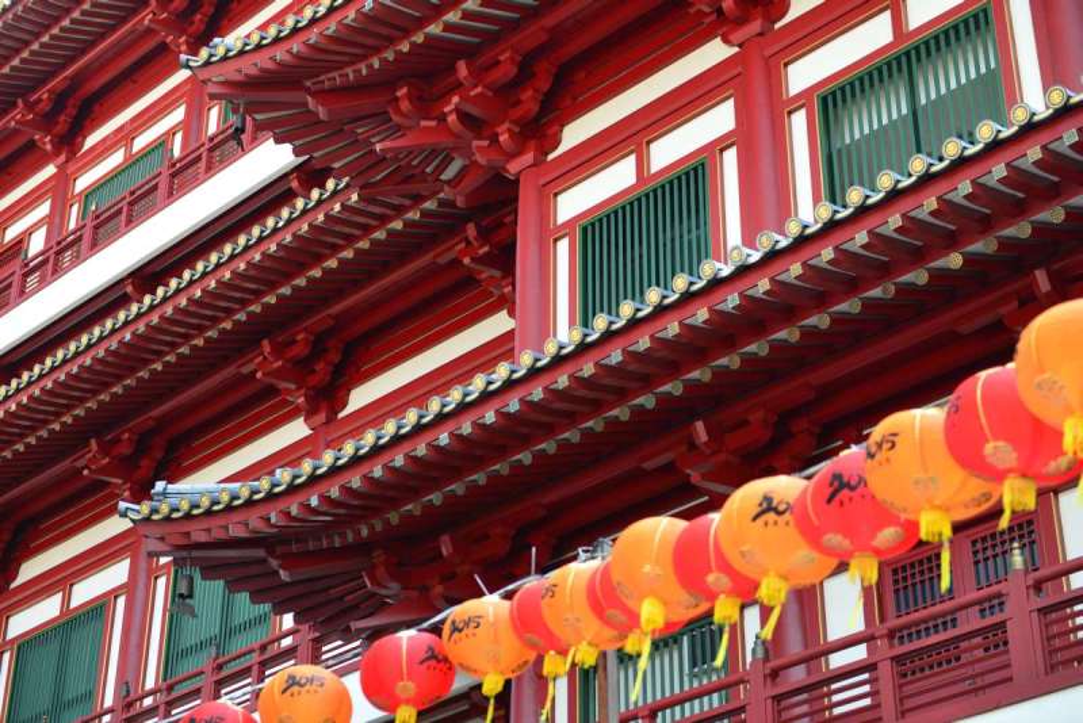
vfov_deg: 19.5
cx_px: 542
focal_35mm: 70
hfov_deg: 28.8
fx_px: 2106
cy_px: 362
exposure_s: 1/80
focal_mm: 70
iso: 180
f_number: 2.8
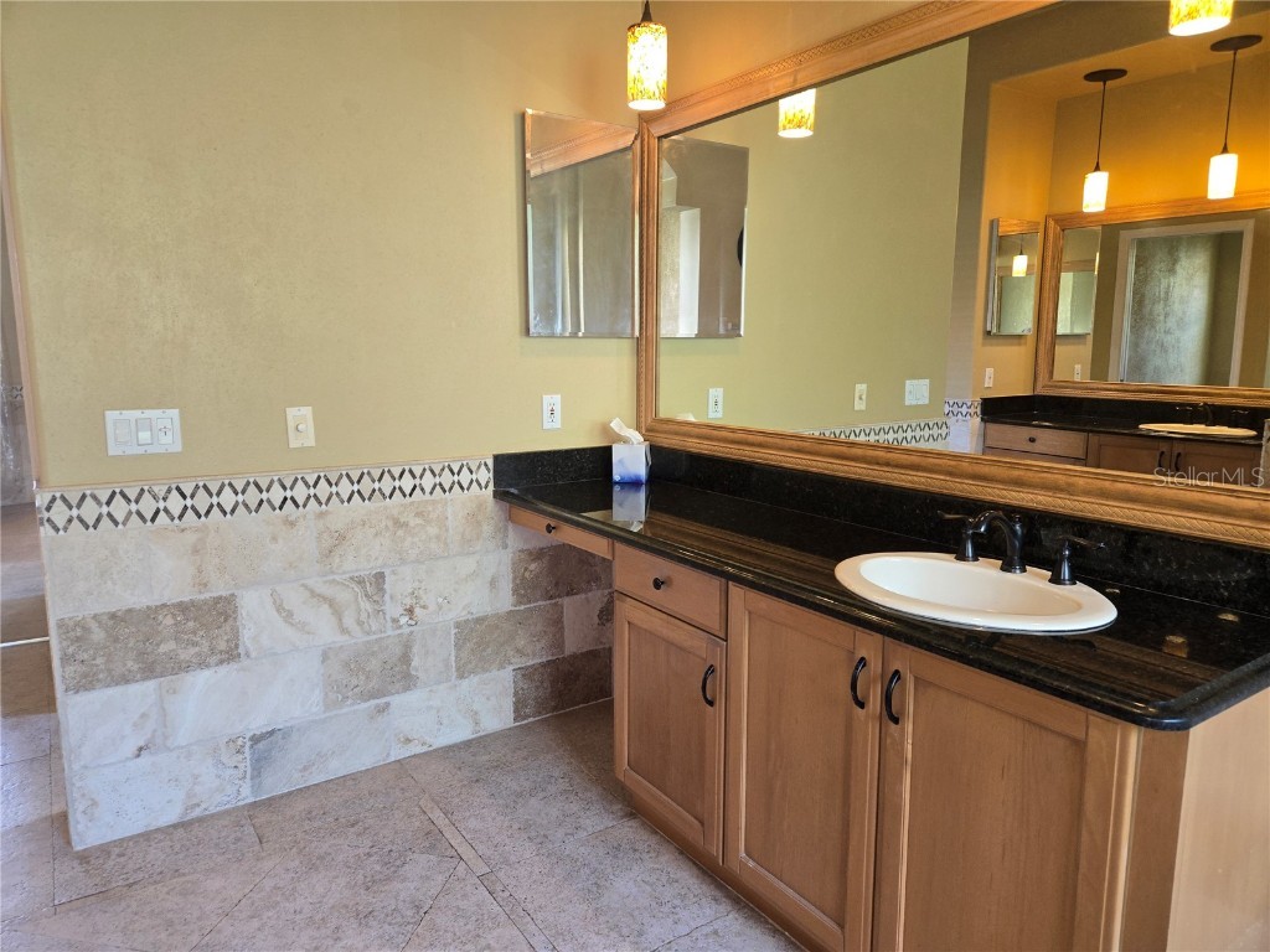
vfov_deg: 58.9
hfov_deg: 73.9
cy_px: 476
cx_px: 635
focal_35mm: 23
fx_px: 844
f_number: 1.8
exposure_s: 1/24
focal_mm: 5.4
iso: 100
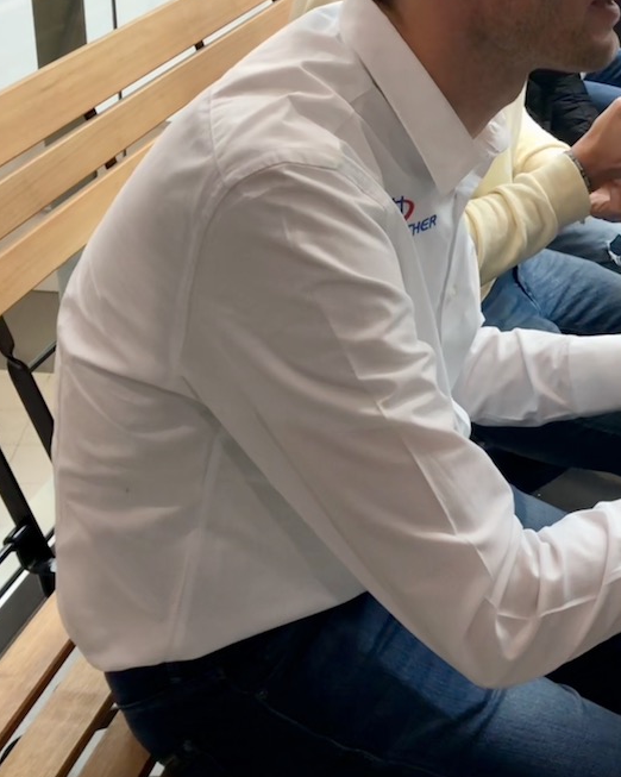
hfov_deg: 27.8
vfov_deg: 35.7
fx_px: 1195
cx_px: 583
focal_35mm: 52
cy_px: 273
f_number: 1.8
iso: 50
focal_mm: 3.99
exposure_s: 1/100
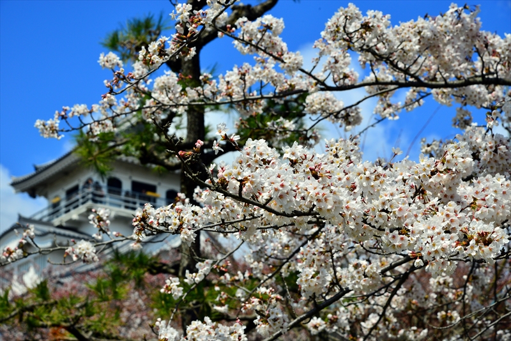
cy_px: 170
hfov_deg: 20.8
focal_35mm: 98
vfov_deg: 14.0
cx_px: 256
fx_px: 1391
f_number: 13
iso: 400
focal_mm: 98
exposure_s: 1/640
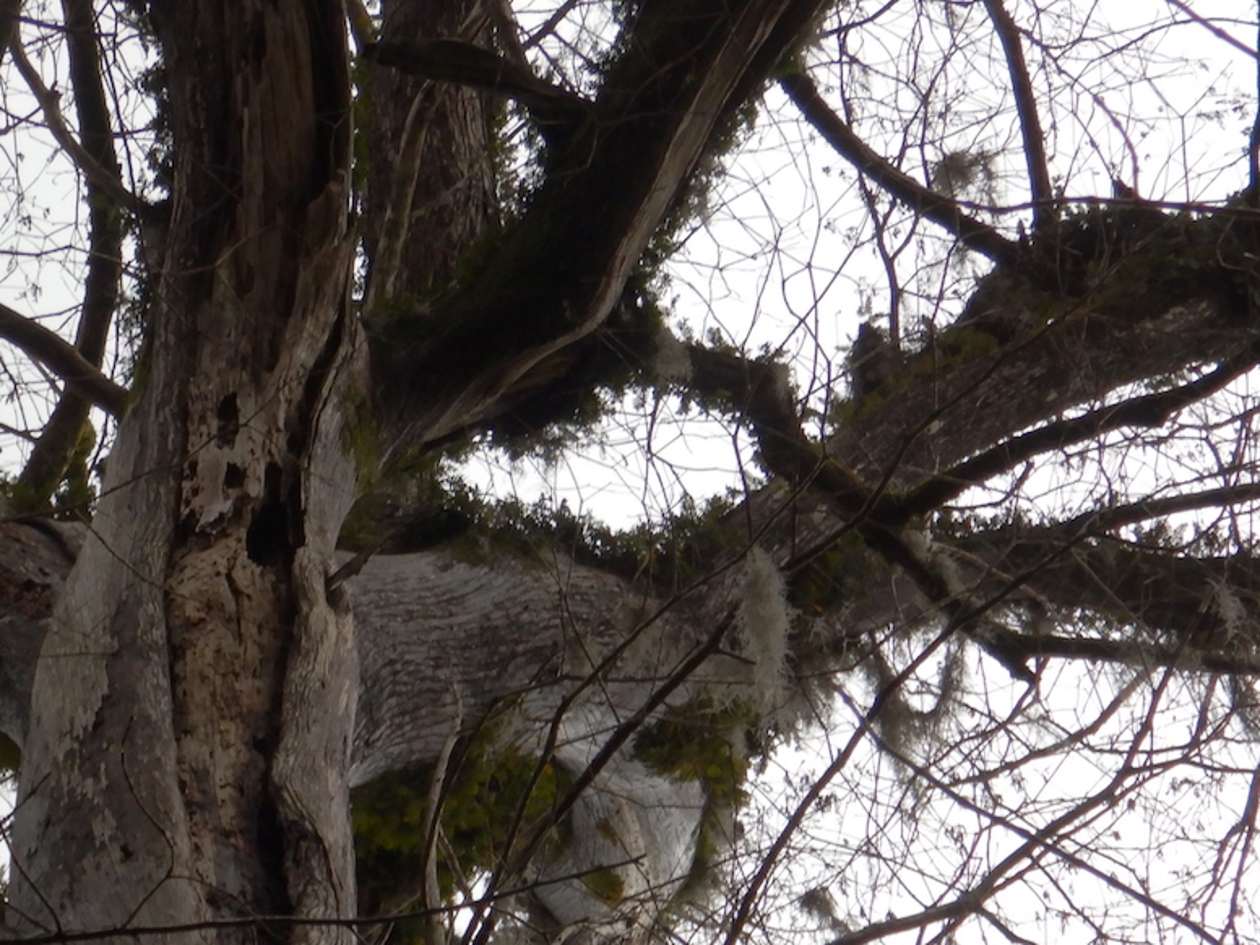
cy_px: 710
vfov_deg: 7.3
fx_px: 7425
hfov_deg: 9.7
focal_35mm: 204
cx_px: 284
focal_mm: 19.7
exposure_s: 1/160
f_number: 4.8
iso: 125
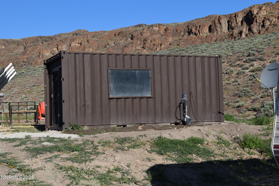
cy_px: 93
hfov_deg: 29.9
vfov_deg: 20.2
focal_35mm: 68
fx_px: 523
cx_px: 140
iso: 200
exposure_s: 1/400
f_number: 10
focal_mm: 45
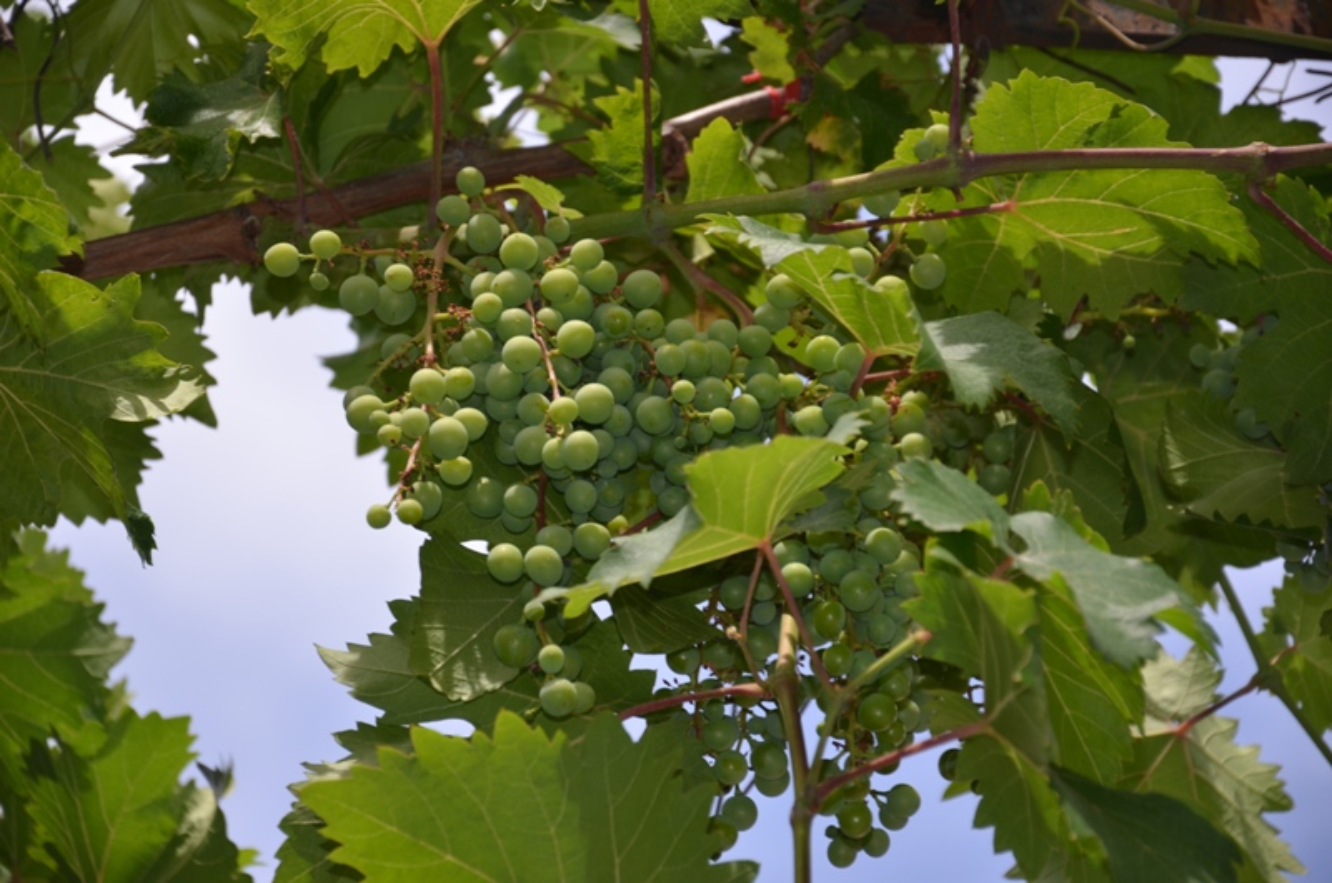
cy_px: 442
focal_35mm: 147
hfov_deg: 14.0
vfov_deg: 9.3
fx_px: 5428
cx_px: 666
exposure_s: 1/125
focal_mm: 98
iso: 100
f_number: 5.6
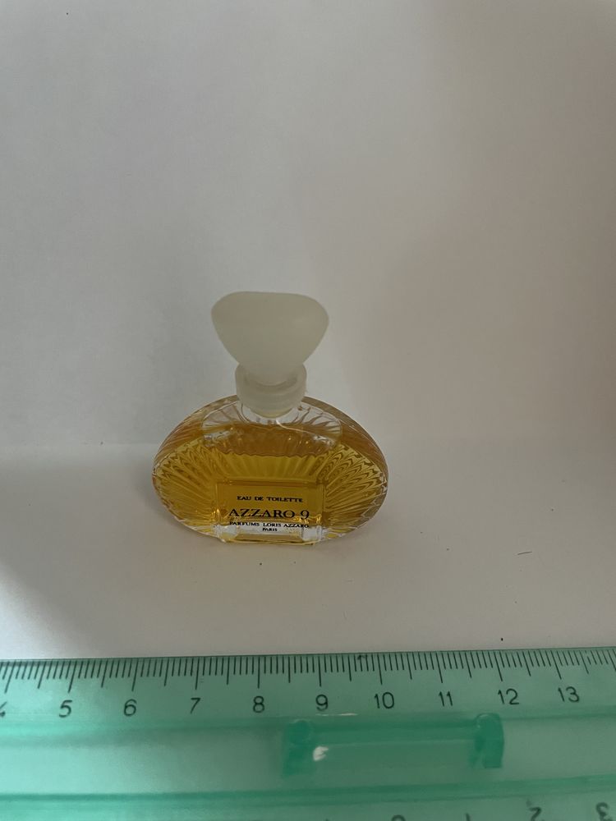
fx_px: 617
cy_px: 410
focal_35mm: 26
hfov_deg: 53.1
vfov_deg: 67.3
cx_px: 308
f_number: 1.6
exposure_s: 1/35
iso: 640
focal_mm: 4.2
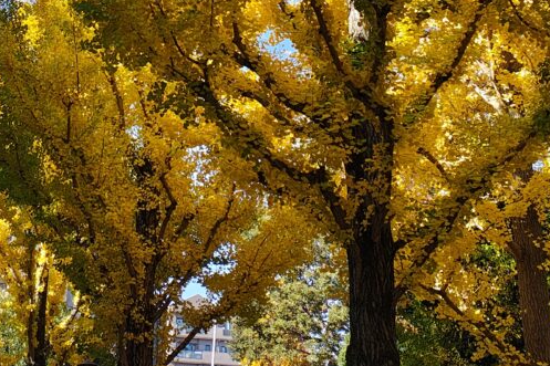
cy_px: -113
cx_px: 152
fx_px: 1023
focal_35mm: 67
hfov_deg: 29.7
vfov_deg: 18.8
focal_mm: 5.89
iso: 100
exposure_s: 1/319
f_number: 1.4
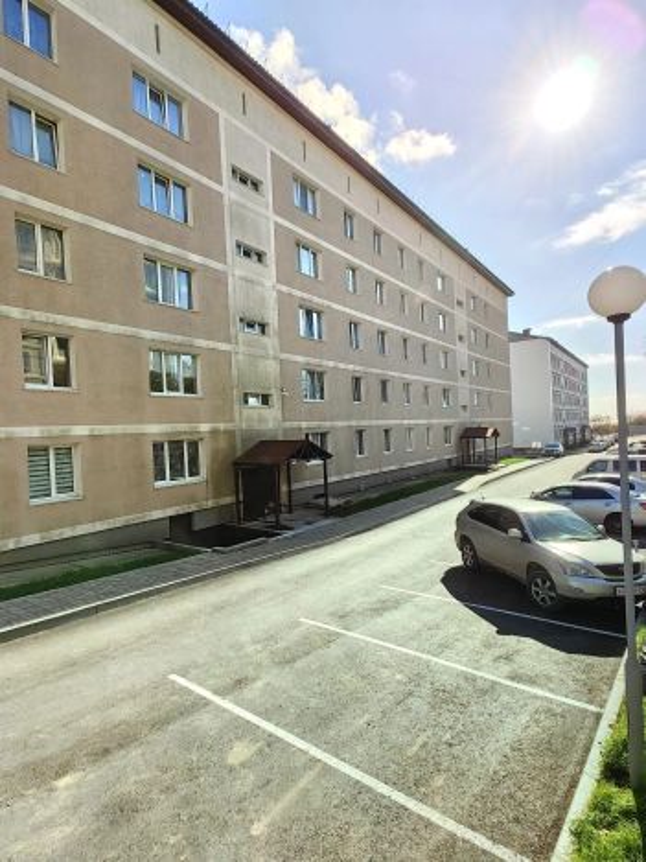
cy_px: 431
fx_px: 448
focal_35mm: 18
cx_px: 323
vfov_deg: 87.8
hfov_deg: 71.6
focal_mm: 1.76
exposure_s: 1/2907
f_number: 2.2
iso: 50
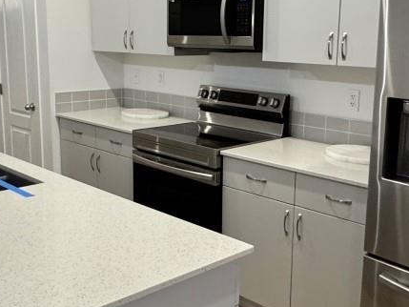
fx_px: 555
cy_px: 145
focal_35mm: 47
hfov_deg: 40.4
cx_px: 215
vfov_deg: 30.9
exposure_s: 1/60
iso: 320
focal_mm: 2.22
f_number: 2.2
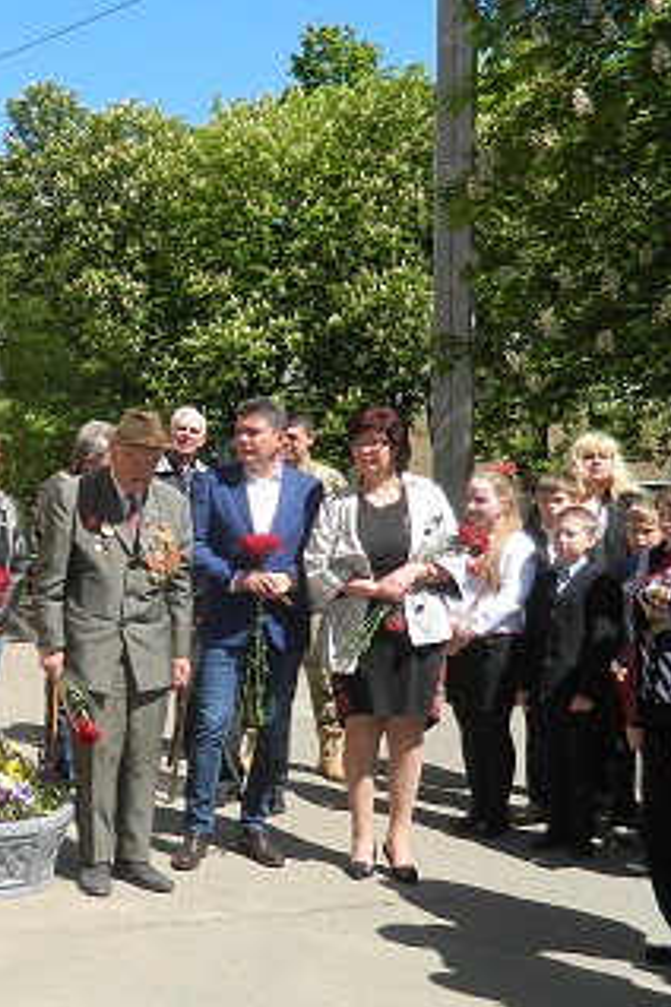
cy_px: 557
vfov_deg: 40.3
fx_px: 1370
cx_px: -120
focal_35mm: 49
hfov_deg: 25.0
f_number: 3.1
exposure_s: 1/800
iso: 80
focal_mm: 4.5
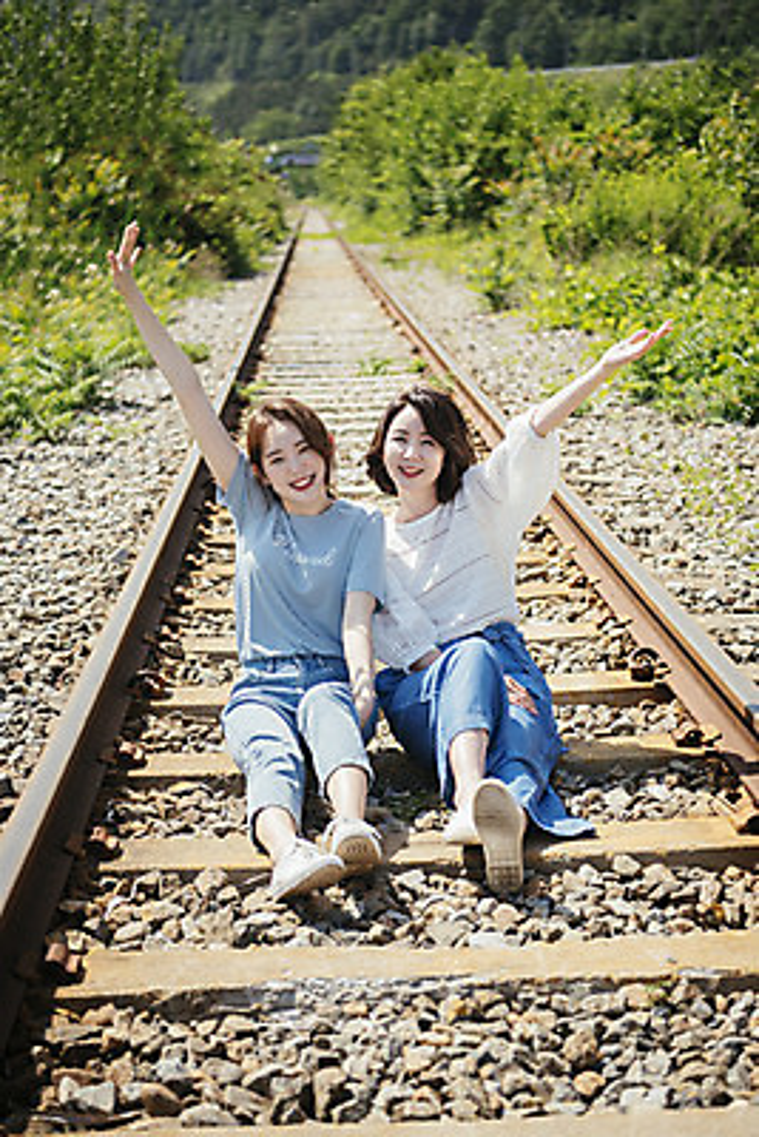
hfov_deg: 21.9
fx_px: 1959
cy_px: 568
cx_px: 380
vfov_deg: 32.4
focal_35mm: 62
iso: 100
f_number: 3.2
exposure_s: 1/1000
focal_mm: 62
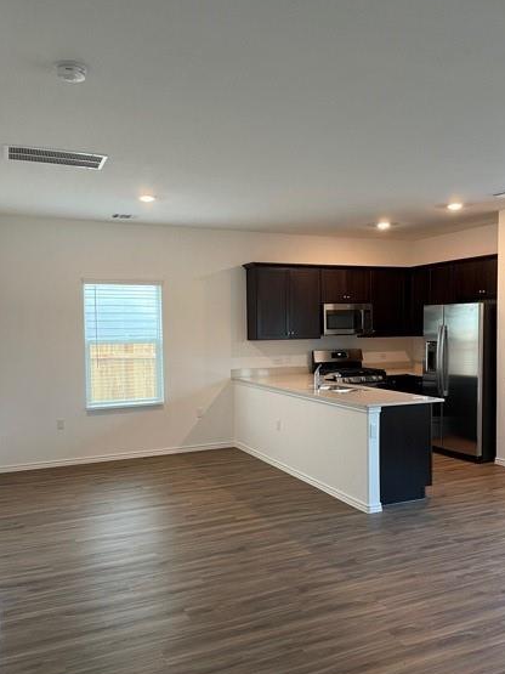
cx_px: 269
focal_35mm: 30
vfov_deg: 59.9
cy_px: 358
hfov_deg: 46.8
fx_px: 584
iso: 125
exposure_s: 1/60
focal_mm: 4.2
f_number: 1.6
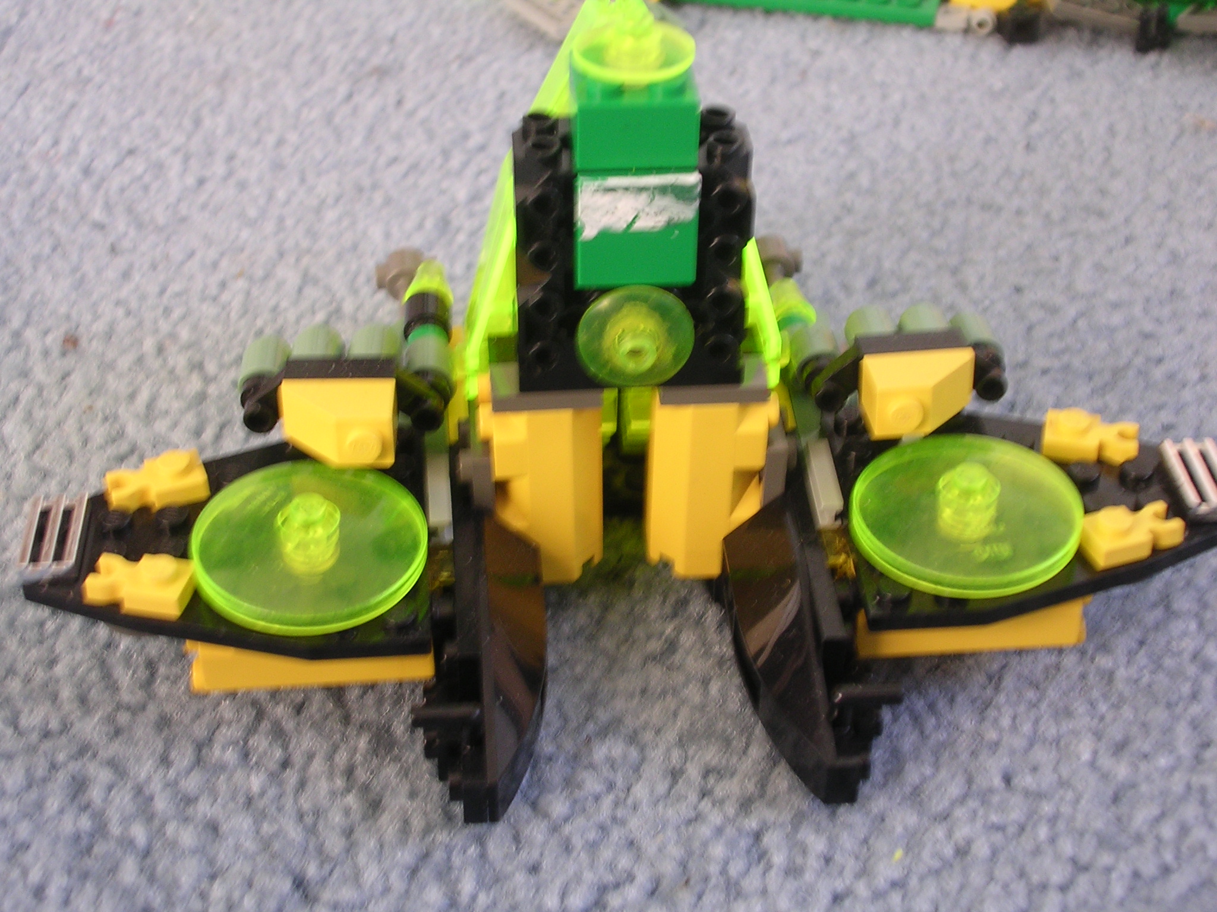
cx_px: 608
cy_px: 456
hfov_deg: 34.3
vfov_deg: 26.1
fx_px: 1969
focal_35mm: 56
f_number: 3.3
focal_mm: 8.5
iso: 100
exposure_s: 1/22.1
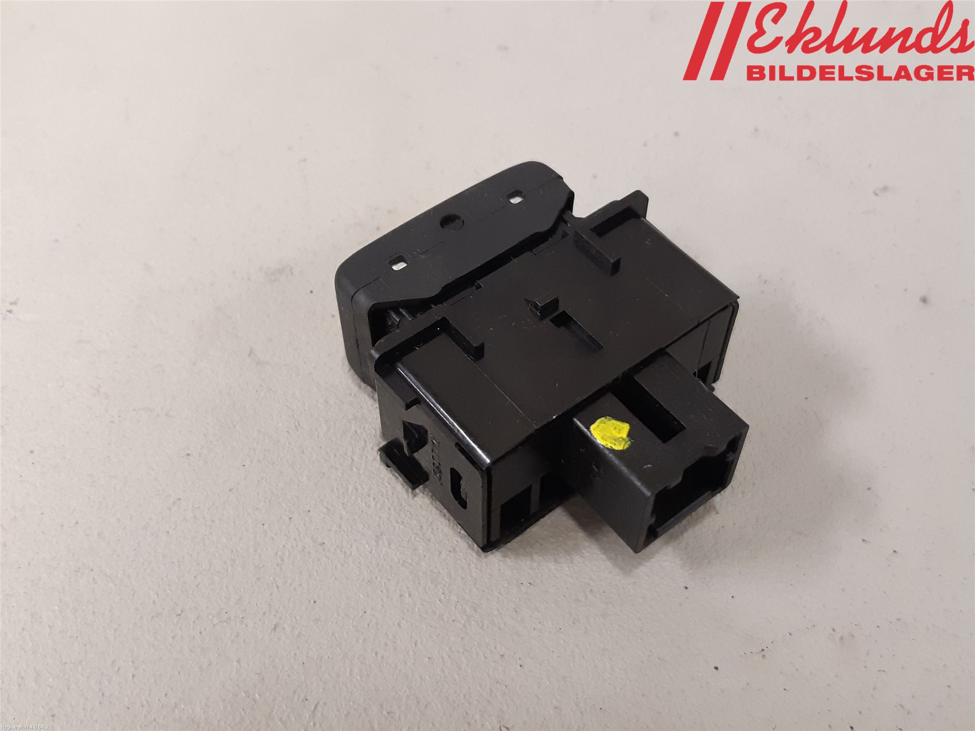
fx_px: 732
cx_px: 488
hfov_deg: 67.3
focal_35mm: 26
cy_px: 366
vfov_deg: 53.1
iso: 250
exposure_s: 1/40
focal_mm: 3.93
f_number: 1.7
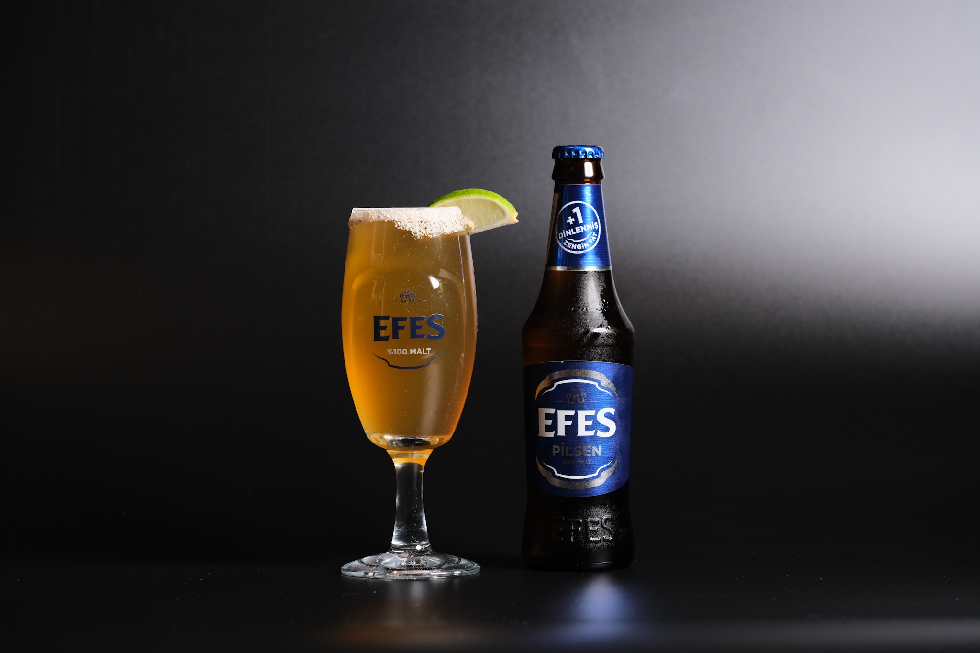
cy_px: 326
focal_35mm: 120
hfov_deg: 17.1
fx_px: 3266
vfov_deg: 11.4
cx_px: 490
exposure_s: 1/30
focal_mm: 80
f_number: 5
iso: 640
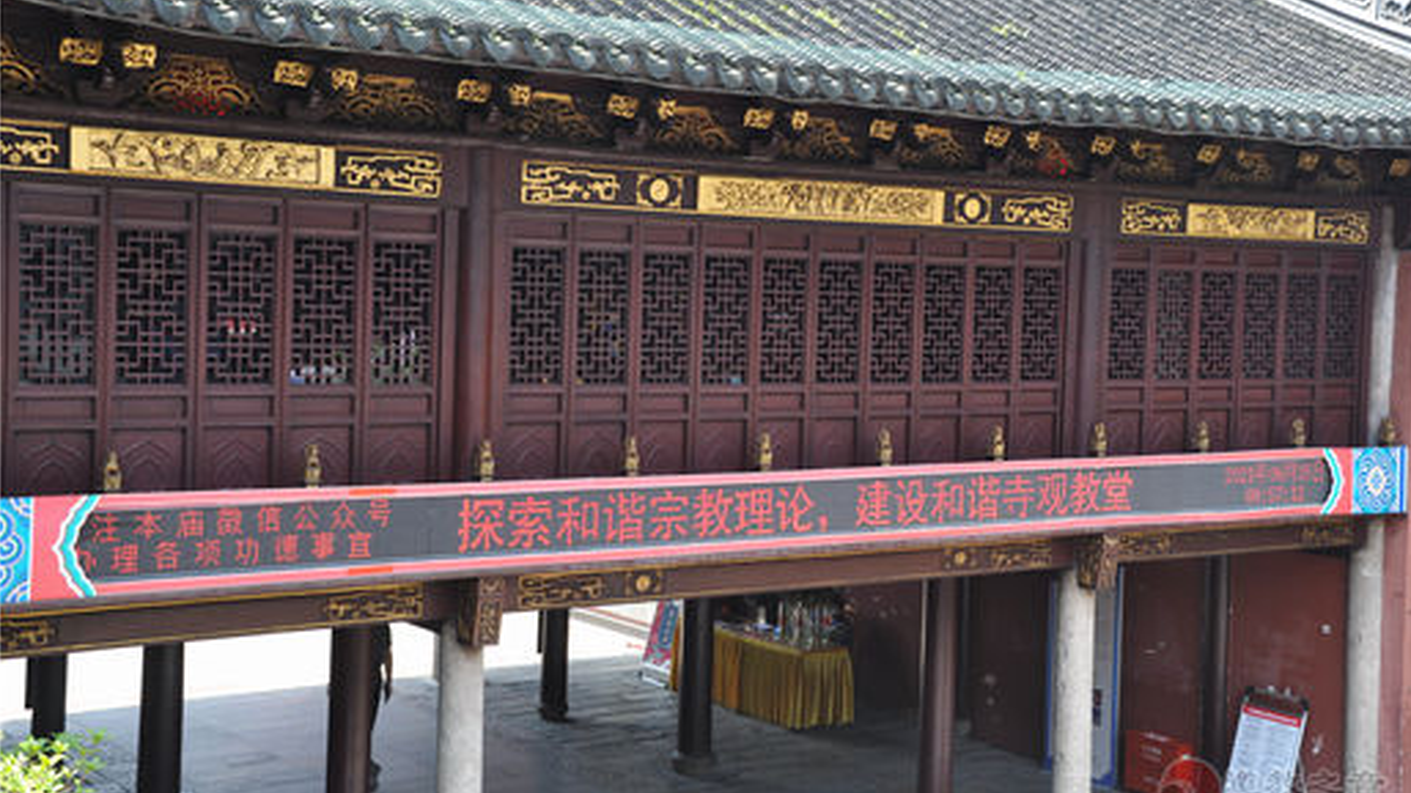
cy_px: 369
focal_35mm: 54
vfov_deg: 22.2
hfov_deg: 38.5
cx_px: 711
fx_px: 2020
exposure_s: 1/80
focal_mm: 34
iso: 200
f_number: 9
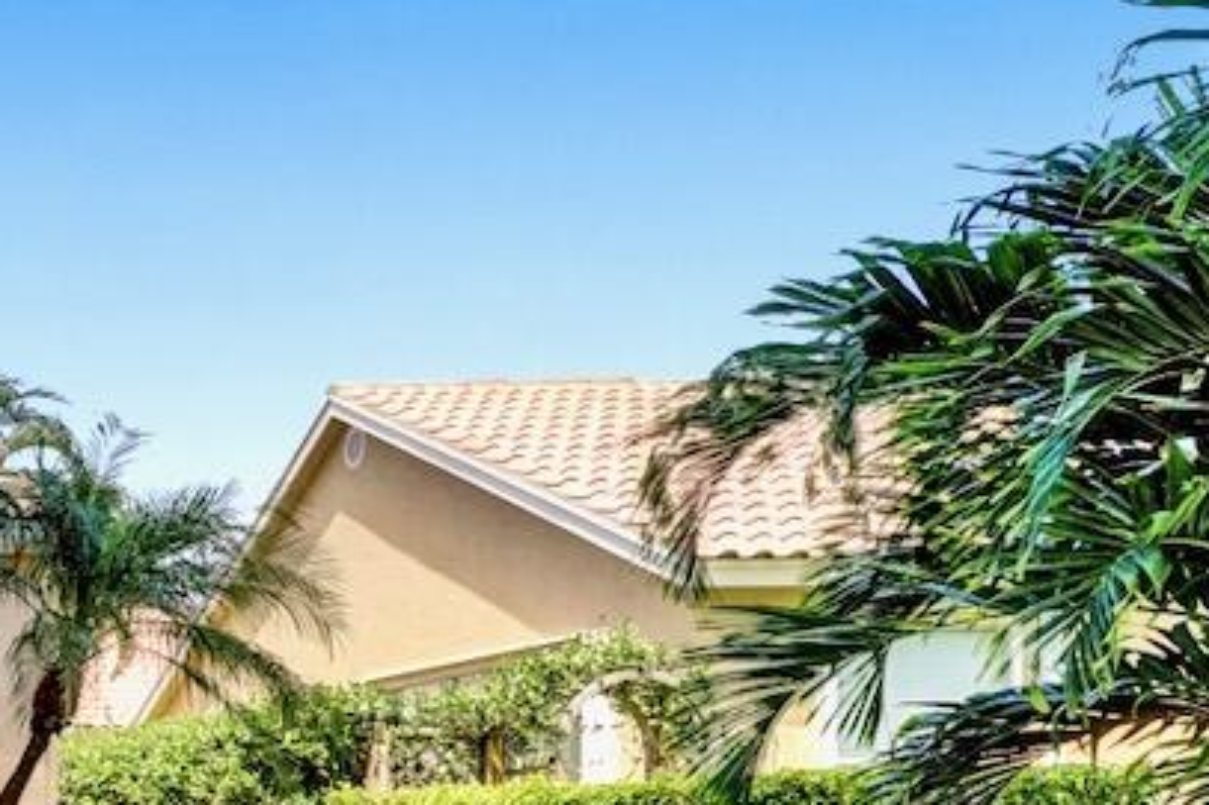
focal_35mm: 46
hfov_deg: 28.0
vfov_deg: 27.2
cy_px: 851
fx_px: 1540
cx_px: -621
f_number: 11
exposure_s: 1/2000
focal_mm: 14.6
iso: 2500
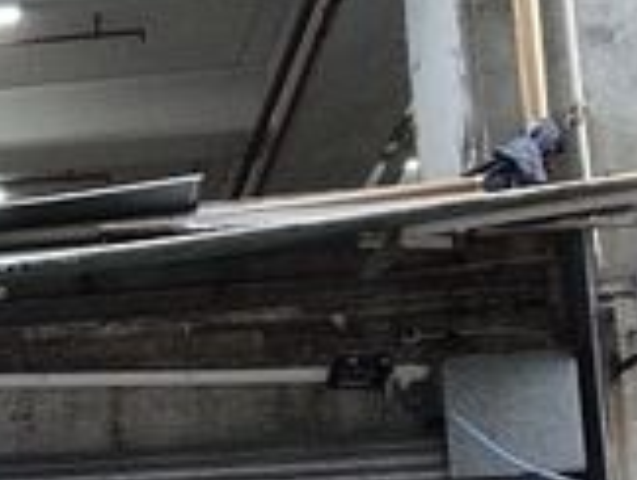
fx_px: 1474
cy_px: 651
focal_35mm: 80
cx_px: -279
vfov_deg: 17.2
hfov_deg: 21.1
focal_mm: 4.25
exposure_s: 1/30
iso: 800
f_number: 3.5
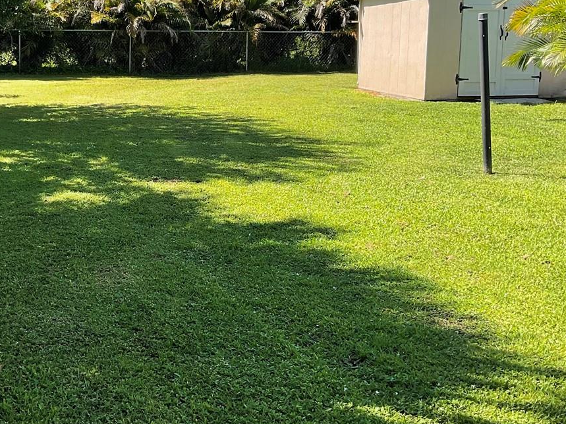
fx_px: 883
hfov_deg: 34.9
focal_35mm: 54
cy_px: 130
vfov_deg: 26.8
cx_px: 154
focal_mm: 3
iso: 16
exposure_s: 1/1055
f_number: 1.8
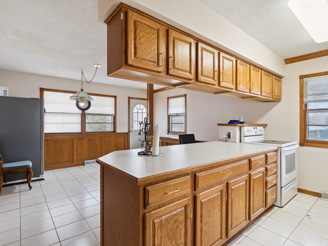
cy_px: 121
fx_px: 176
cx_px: 175
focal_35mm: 19
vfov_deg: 69.9
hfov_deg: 85.9
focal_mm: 16.5
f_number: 9
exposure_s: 1/13
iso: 400
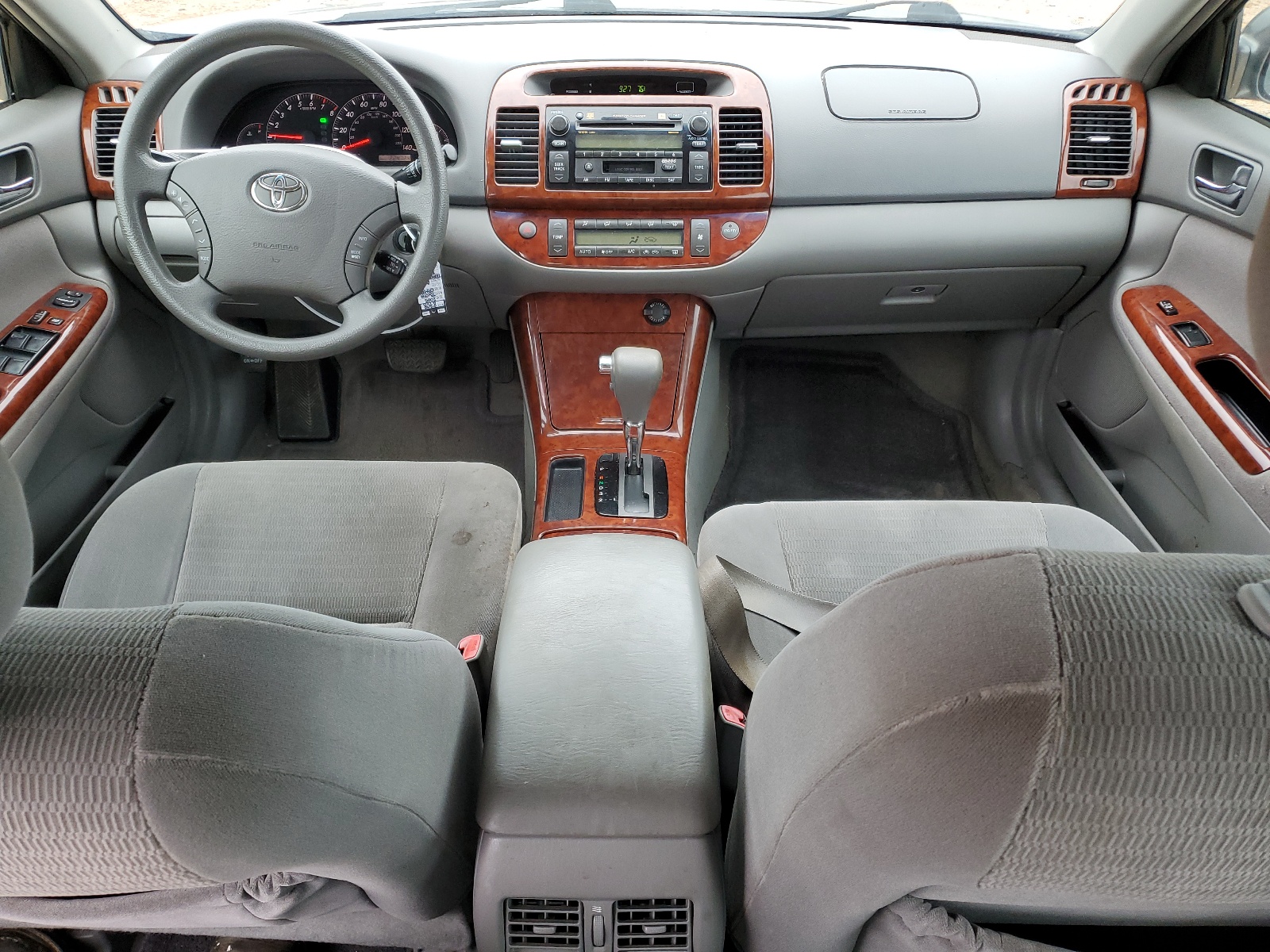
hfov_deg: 67.3
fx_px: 954
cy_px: 476
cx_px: 635
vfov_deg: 53.1
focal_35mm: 26
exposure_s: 1/120
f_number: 1.5
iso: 97
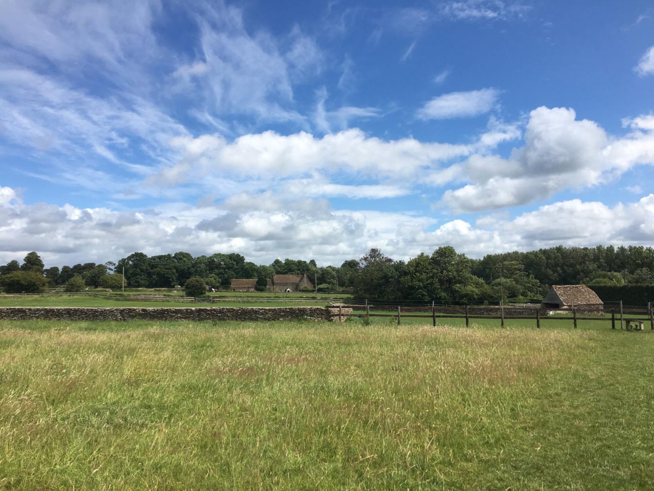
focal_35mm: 29
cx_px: 327
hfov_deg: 61.7
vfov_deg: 48.2
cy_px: 246
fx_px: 548
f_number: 2.2
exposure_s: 1/2481
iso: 25
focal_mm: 4.15
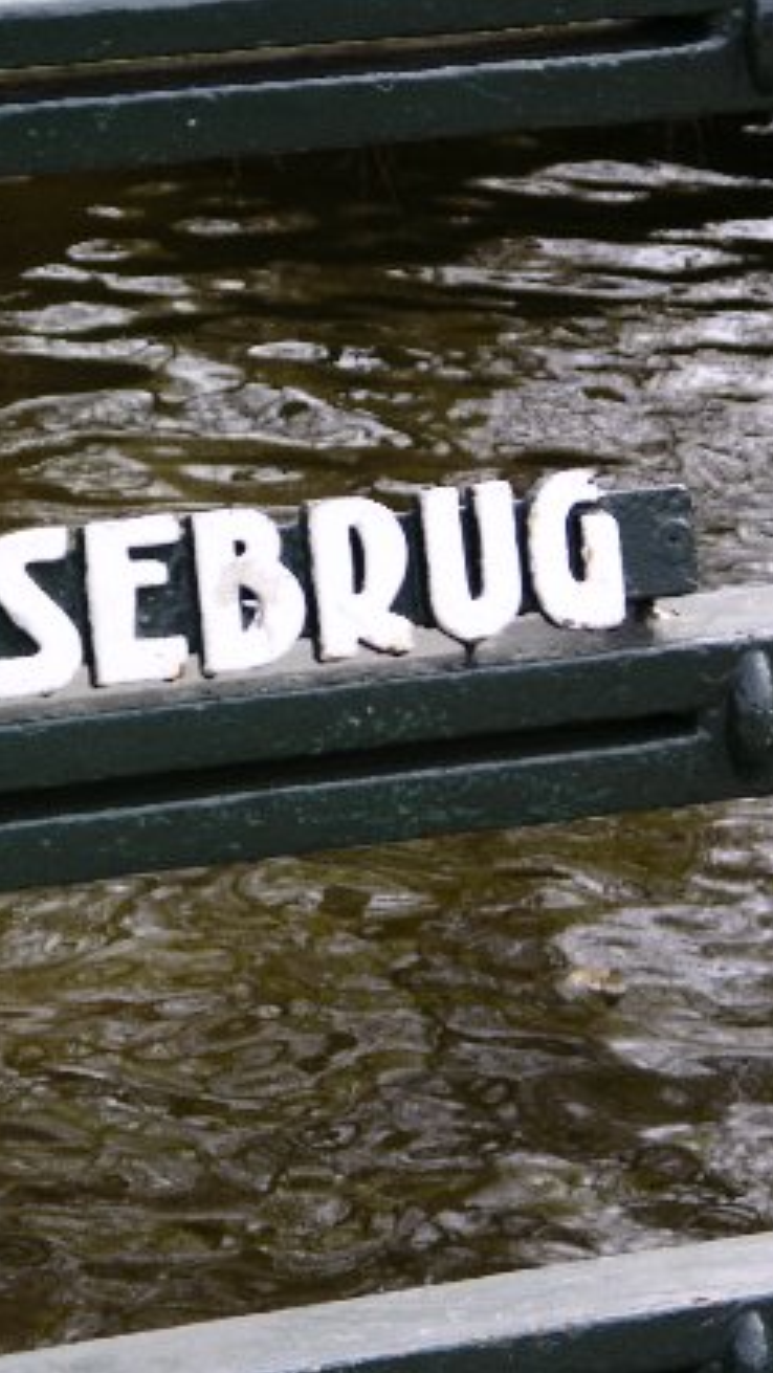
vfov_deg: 10.5
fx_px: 7466
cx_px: 86
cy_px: 688
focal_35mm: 205
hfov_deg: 5.9
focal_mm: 34.7
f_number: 4.8
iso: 50
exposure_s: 1/96.1
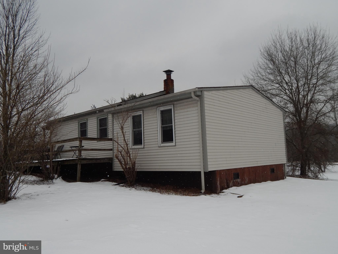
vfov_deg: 49.7
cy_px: 127
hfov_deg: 63.4
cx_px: 169
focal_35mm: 28
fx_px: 273
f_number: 3.2
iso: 125
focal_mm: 5.1
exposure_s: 1/500
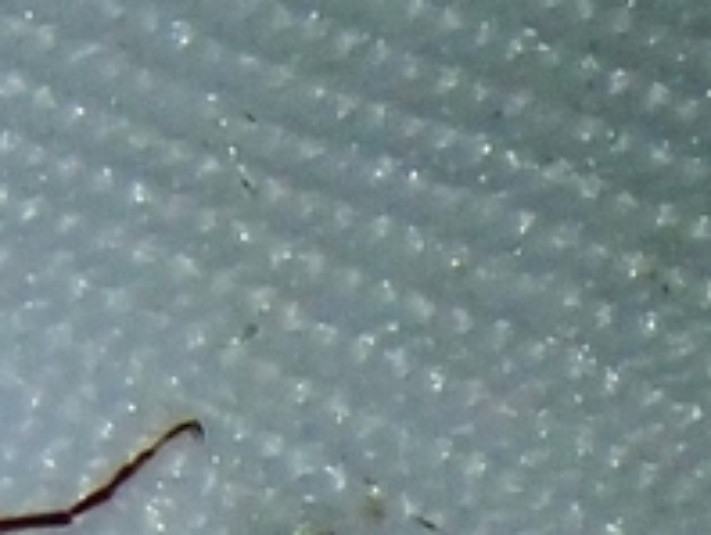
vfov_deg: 2.6
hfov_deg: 3.4
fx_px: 11825
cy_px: 910
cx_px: -797
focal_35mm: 575
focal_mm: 18
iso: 200
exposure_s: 1/400
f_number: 18
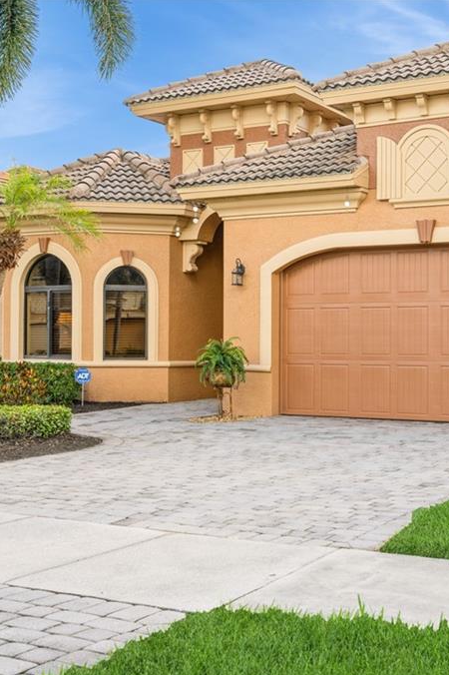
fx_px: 936
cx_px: 318
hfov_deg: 26.7
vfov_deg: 39.6
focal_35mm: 50
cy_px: 338
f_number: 8
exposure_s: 1/100
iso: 200
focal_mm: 33
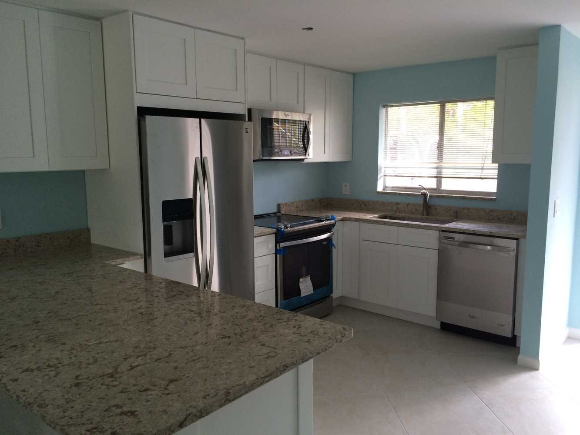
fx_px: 486
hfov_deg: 61.7
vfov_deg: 48.2
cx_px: 290
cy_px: 218
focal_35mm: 29
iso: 40
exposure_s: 1/30
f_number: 2.2
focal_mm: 4.15
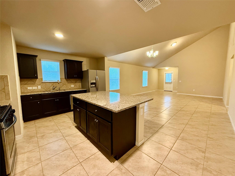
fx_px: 95
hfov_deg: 102.1
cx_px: 118
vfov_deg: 85.7
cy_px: 88
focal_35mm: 14
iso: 400
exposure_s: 1/60
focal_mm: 2.22
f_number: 2.2
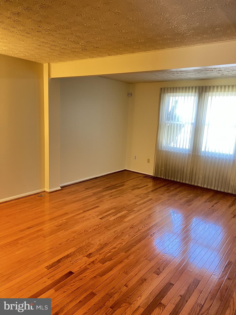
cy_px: 158
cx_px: 118
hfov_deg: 53.1
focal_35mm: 26
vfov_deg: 67.3
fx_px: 236
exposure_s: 1/60
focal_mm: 5.7
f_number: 1.5
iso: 400
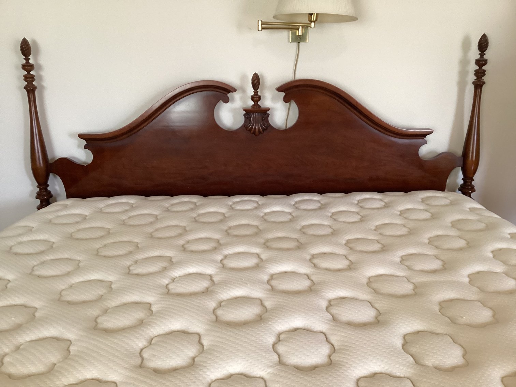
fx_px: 462
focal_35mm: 31
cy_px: 194
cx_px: 258
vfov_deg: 45.4
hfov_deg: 58.3
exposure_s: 1/60
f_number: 2.4
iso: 200
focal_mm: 3.3
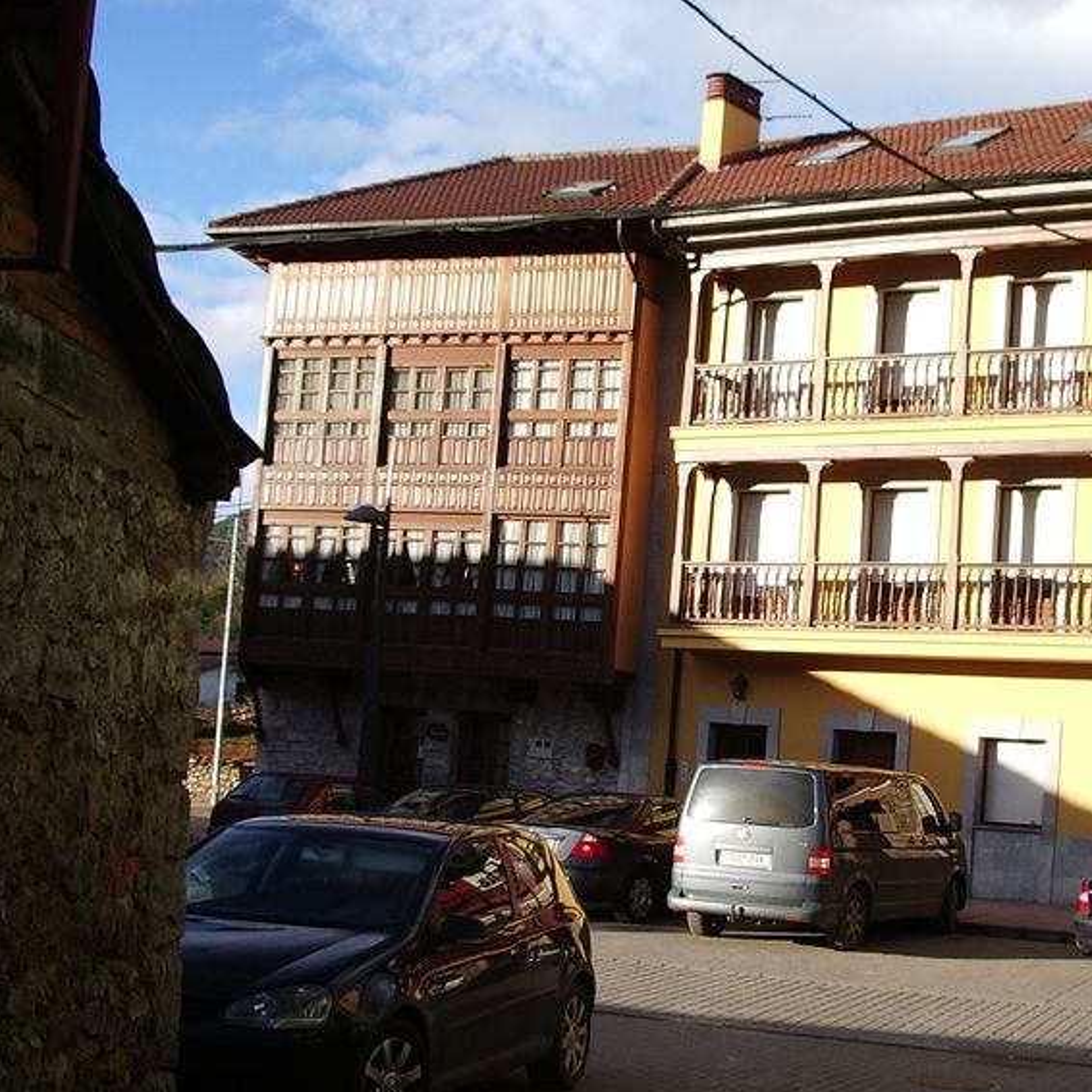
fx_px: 1999
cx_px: 756
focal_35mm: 56
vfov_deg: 30.5
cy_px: 585
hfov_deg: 30.3
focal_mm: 5.8
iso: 50
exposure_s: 1/200
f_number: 4.3
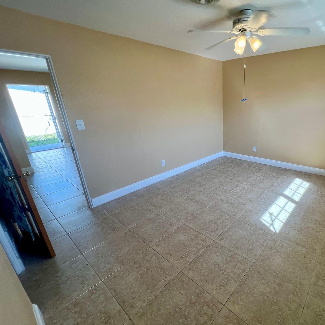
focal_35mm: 16
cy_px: 166
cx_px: 216
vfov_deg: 87.4
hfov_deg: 84.5
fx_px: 170
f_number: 1.8
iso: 50
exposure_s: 1/120
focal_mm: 1.57
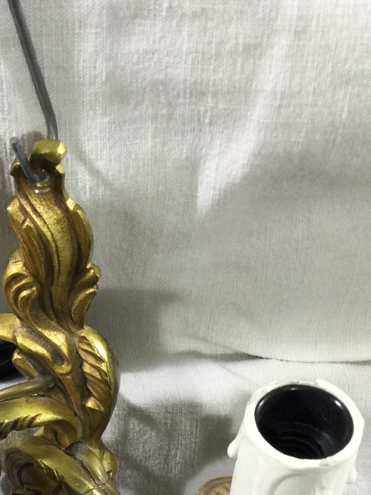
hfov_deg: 19.3
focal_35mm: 75
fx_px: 1072
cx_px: 41
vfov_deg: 25.3
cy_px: 437
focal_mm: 3.3
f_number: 2.4
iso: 32
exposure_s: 1/33
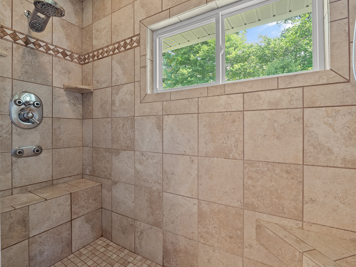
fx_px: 165
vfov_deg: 78.1
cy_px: 134
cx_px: 178
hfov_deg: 94.5
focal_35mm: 16
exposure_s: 1/13
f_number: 5.6
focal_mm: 8
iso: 400
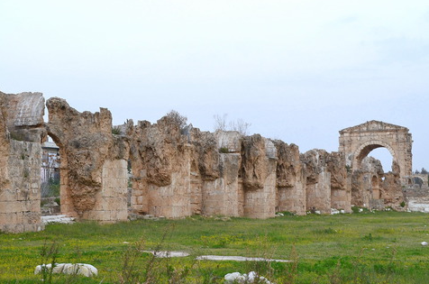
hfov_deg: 34.5
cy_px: 160
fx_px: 690
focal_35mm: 58
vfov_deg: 23.2
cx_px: 200
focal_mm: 32
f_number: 9
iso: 400
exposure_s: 1/25
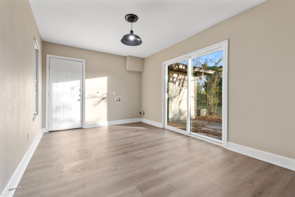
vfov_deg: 77.3
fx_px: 123
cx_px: 148
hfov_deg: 100.4
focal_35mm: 15
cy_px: 98
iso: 250
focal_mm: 15
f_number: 9
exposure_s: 1
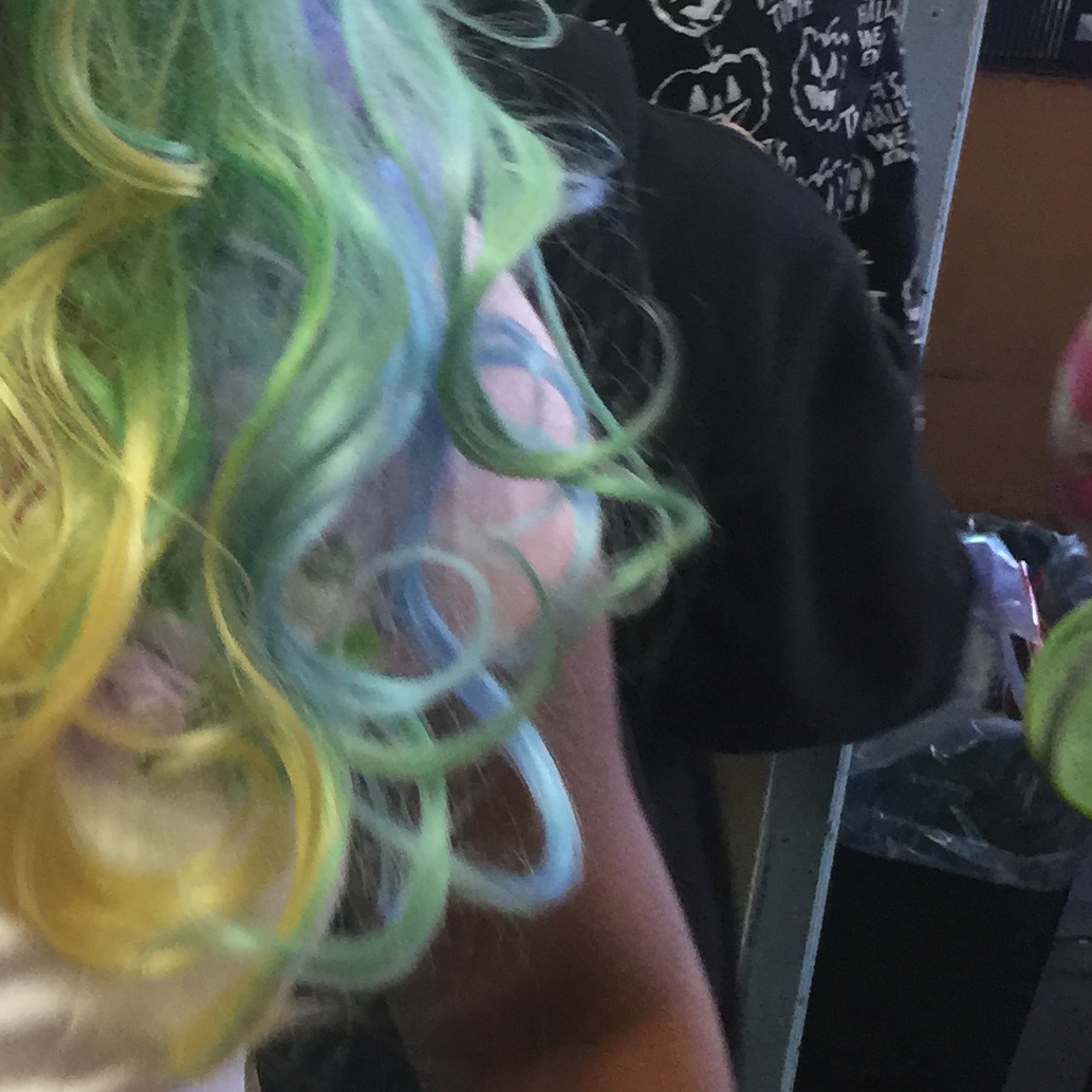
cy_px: 239
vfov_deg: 21.2
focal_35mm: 81
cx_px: -6
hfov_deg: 20.7
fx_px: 2891
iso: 64
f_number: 2.2
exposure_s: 1/15
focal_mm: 4.15
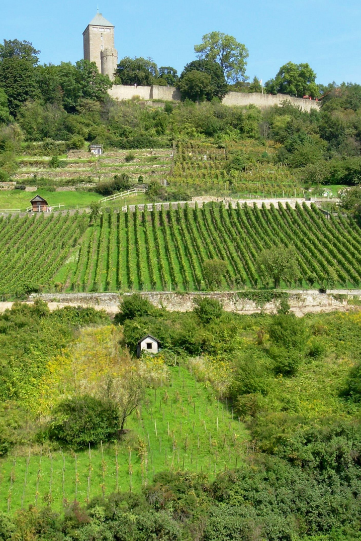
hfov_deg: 12.0
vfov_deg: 17.9
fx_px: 1715
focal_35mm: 114
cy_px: 271
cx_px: 127
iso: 50
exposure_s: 1/406
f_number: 3.7
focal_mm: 13.5
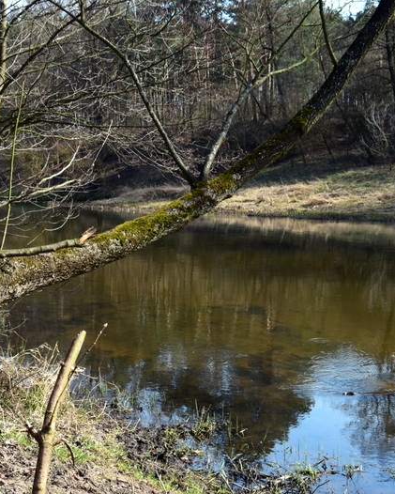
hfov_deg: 25.3
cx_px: 131
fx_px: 877
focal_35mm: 60
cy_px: 249
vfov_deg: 31.4
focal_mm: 28
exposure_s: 1/100
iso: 400
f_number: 9
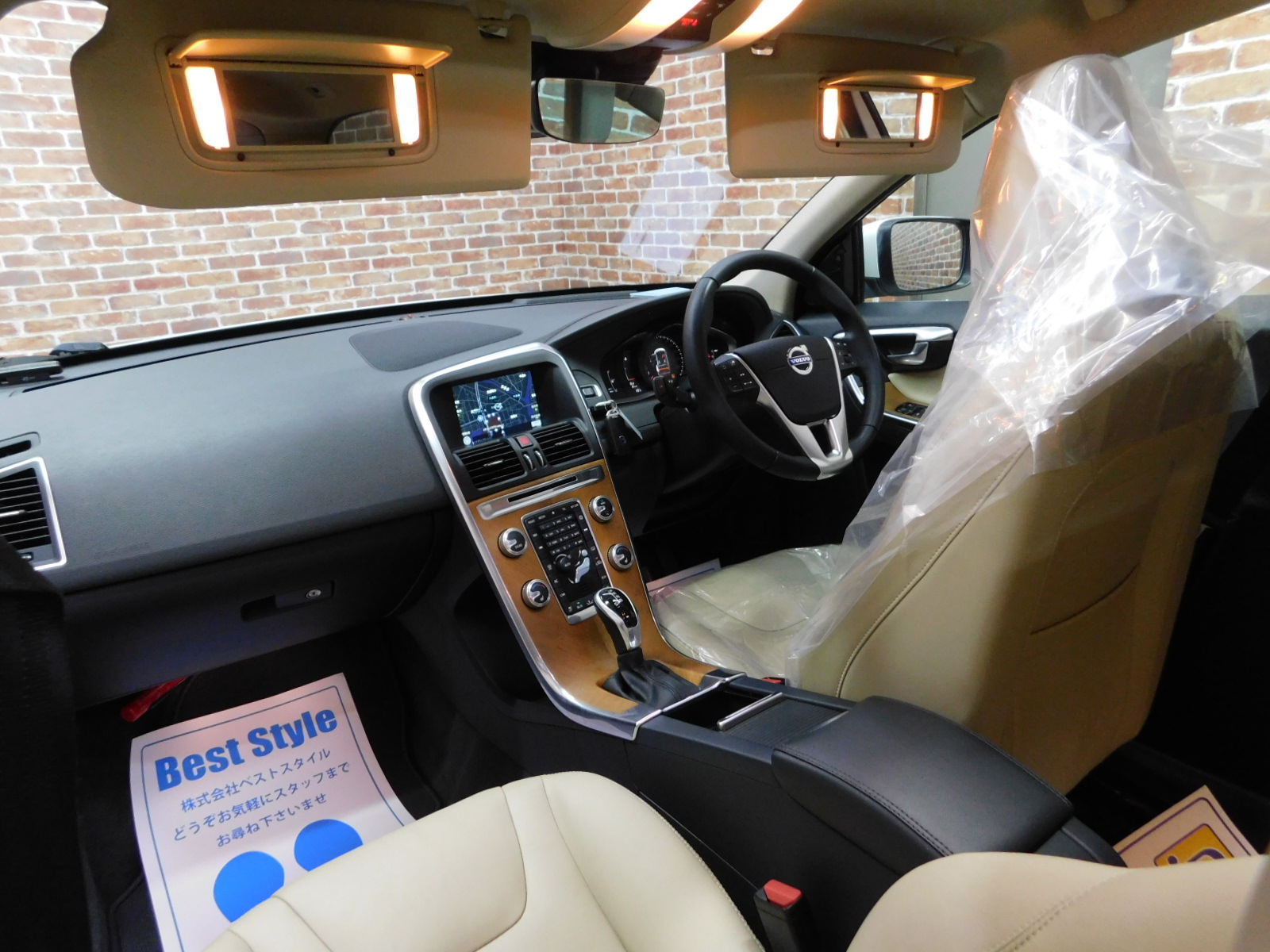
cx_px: 635
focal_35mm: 23
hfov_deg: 73.9
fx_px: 844
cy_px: 476
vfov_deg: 58.9
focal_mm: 4
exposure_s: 1/25
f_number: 3
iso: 400
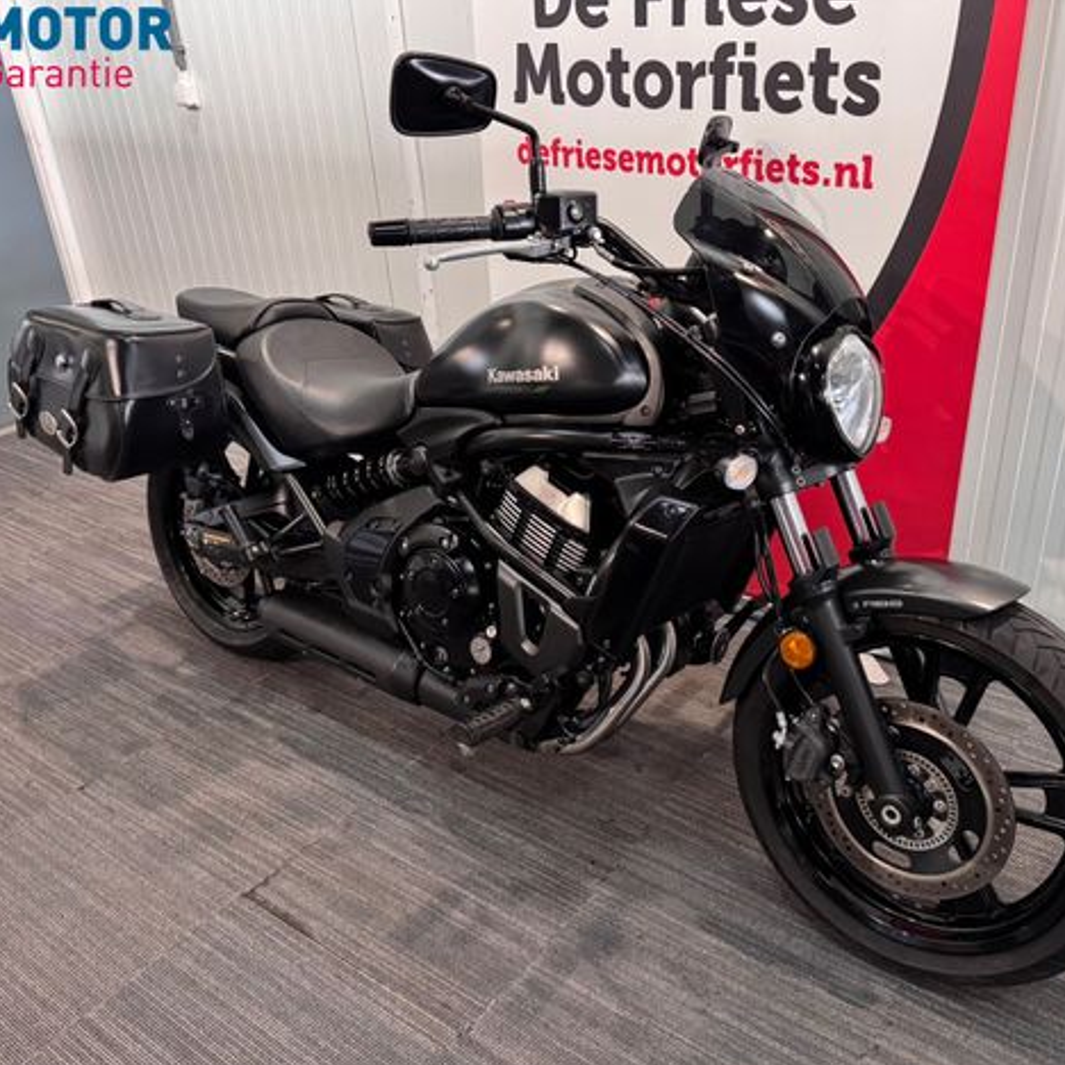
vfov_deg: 55.6
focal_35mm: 29
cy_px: 544
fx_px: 1009
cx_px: 612
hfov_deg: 55.4
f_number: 1.78
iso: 400
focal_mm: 6.76
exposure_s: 1/50
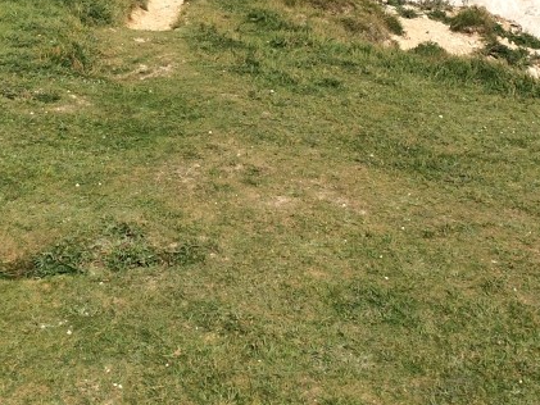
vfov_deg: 19.6
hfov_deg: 26.5
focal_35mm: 73
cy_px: -4
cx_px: 183
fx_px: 1139
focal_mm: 4.12
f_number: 2.2
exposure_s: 1/3425
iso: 40
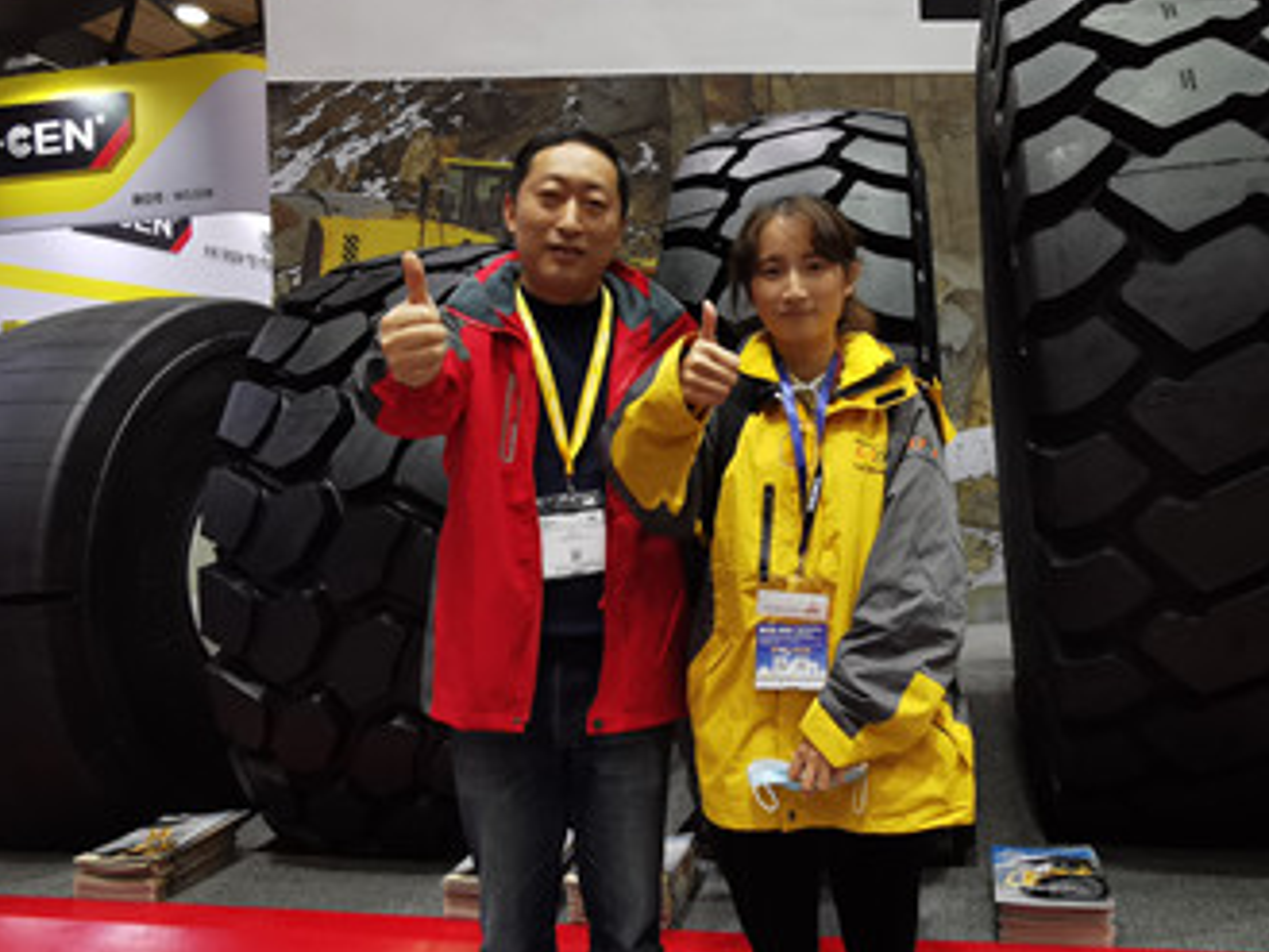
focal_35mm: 31
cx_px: 737
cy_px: 439
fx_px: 1137
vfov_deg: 45.4
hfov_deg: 58.0
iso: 80
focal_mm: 2.26
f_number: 2.2
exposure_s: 1/50
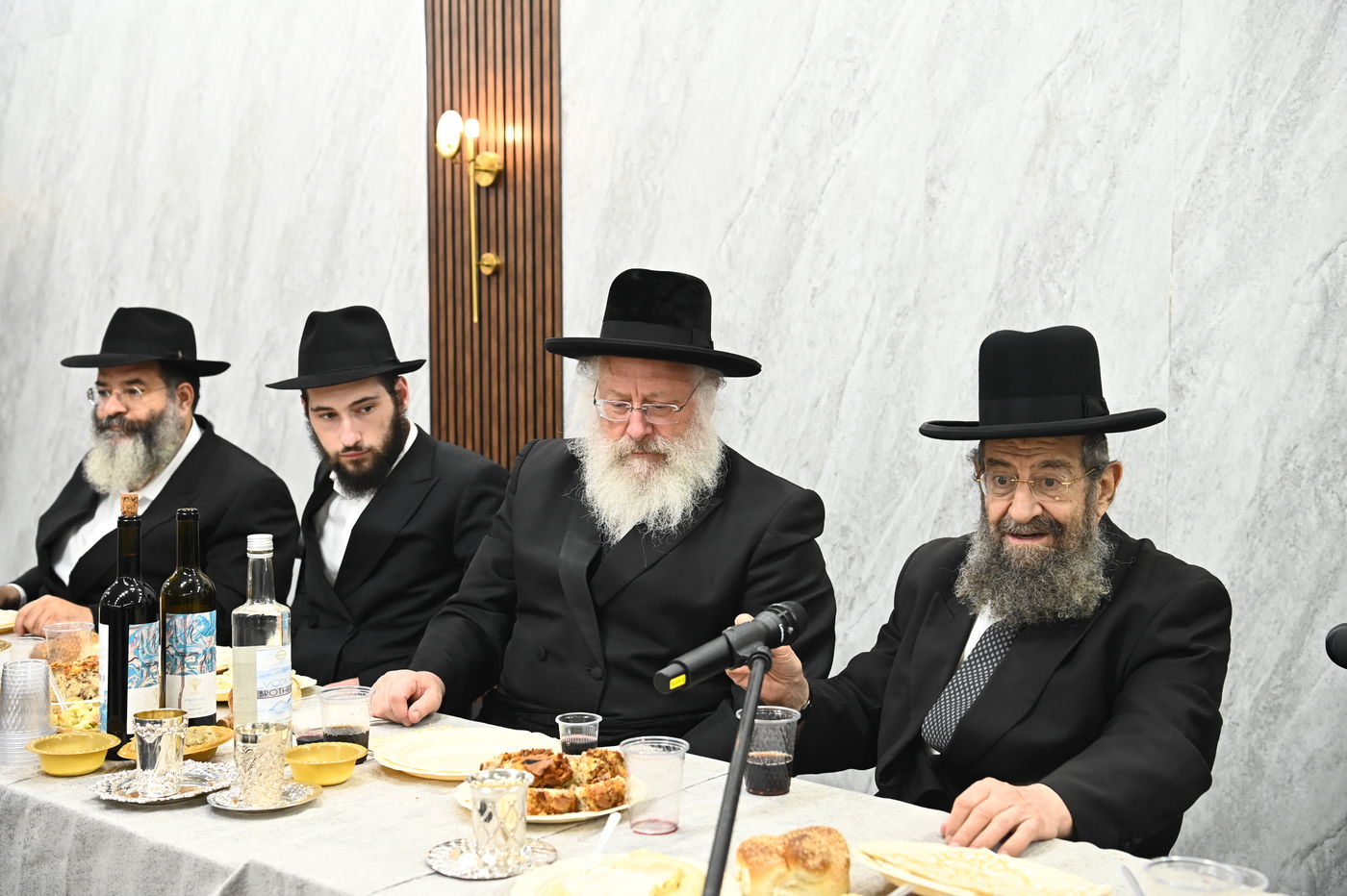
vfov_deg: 29.8
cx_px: 674
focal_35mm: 45
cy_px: 448
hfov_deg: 43.6
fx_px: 1683
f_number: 4.5
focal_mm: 45
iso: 2000
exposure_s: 1/160
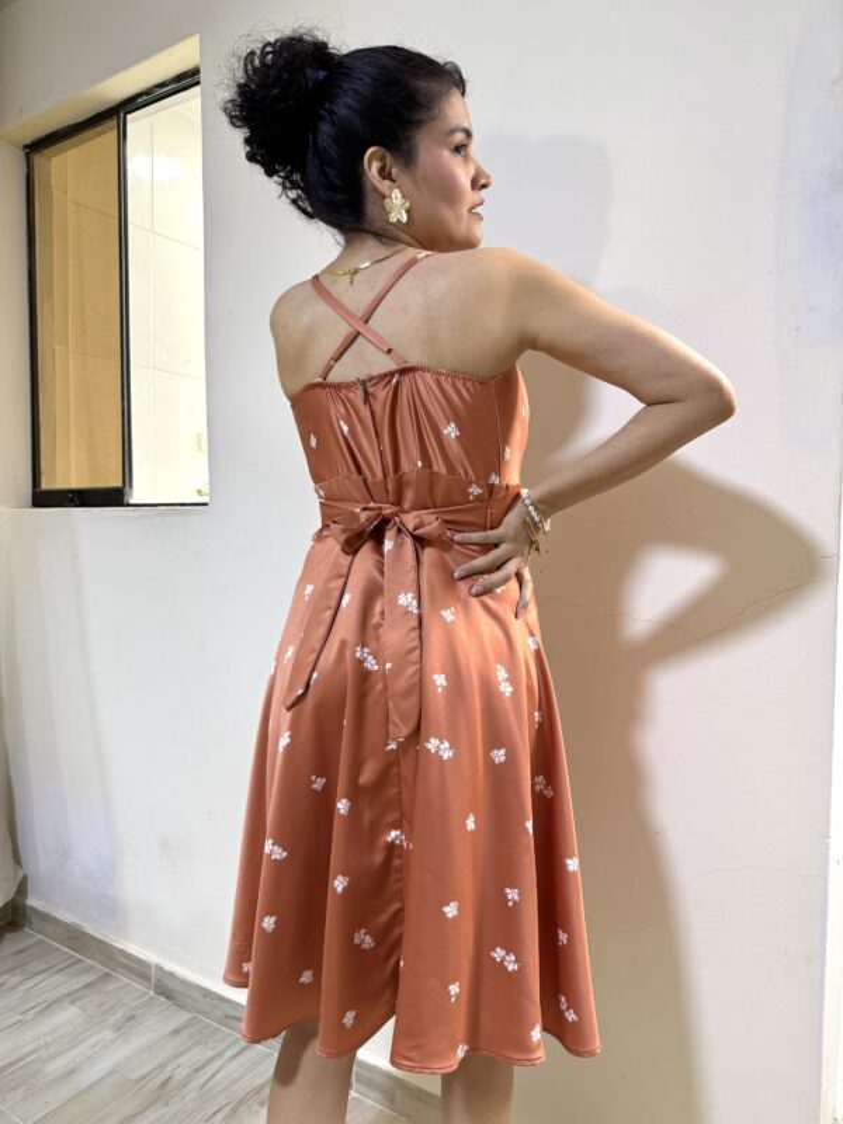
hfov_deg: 56.8
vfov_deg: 71.6
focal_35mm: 24
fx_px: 779
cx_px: 422
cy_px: 562
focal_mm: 6.76
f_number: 1.78
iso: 125
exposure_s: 1/60
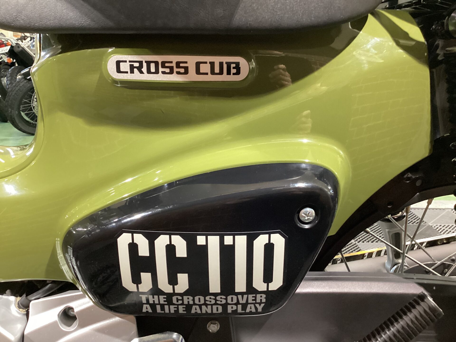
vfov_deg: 45.4
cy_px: 171
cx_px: 228
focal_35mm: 31
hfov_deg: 58.4
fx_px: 408
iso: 400
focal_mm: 3.3
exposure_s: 1/30
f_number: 2.4
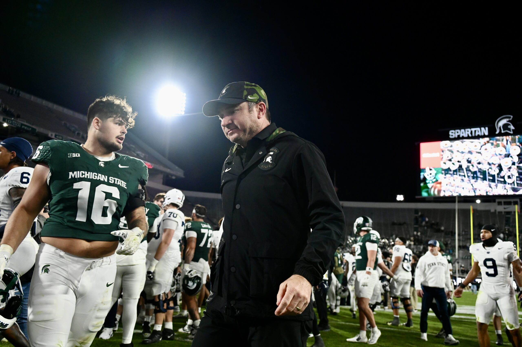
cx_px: 261
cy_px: 174
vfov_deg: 41.1
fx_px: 464
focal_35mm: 32
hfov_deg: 58.8
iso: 5000
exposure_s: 1/1600
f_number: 4.8
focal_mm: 32
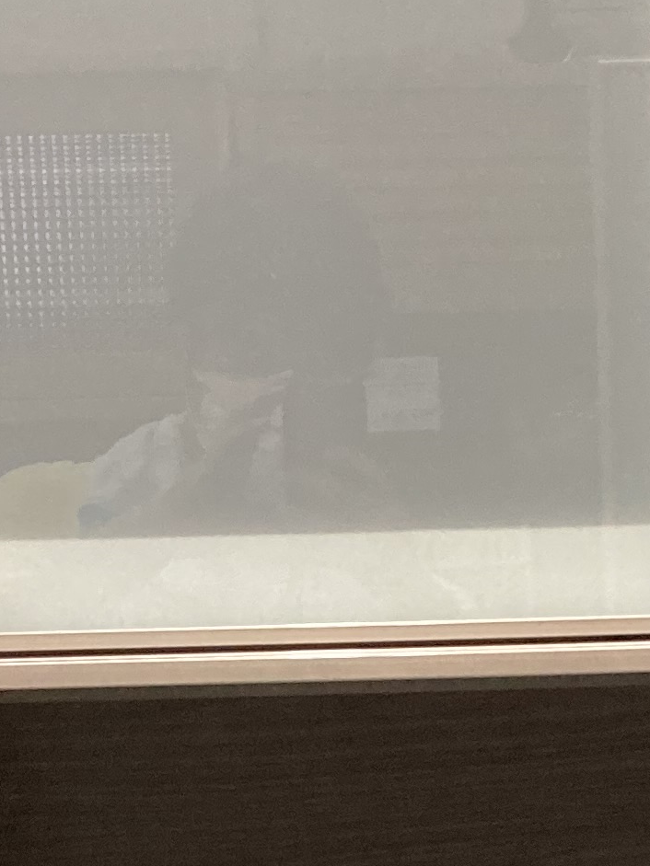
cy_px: 1167
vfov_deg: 15.5
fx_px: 3004
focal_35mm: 120
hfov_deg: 12.2
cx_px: 679
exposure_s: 1/50
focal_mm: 3.99
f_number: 1.8
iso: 250
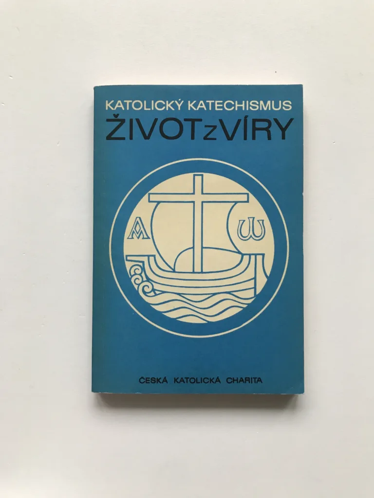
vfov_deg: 63.4
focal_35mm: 28
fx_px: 403
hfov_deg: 49.7
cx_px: 187
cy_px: 249
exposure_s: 1/25
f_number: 1.8
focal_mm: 3.99
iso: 40
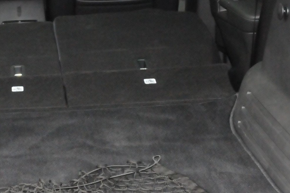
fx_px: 853
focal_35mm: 106
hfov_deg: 19.0
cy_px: 70
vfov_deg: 12.9
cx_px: 34
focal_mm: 28
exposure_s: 1/60
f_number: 8
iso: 3200
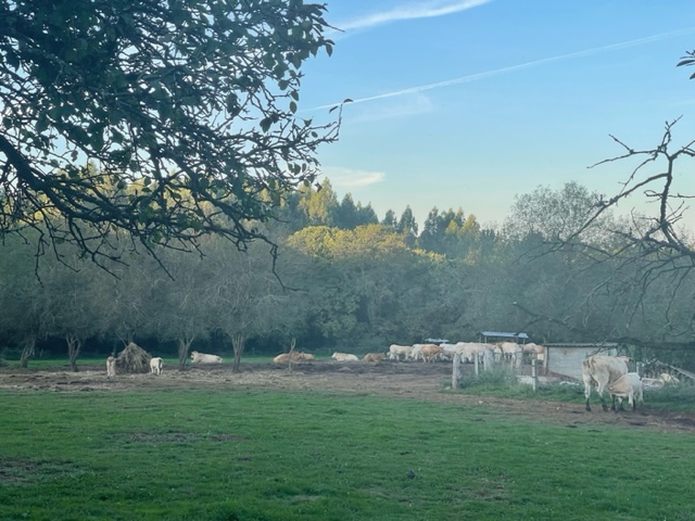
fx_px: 1285
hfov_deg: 30.3
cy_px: 260
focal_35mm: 64
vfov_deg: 22.9
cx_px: 348
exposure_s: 1/267
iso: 20
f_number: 2.2
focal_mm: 7.5
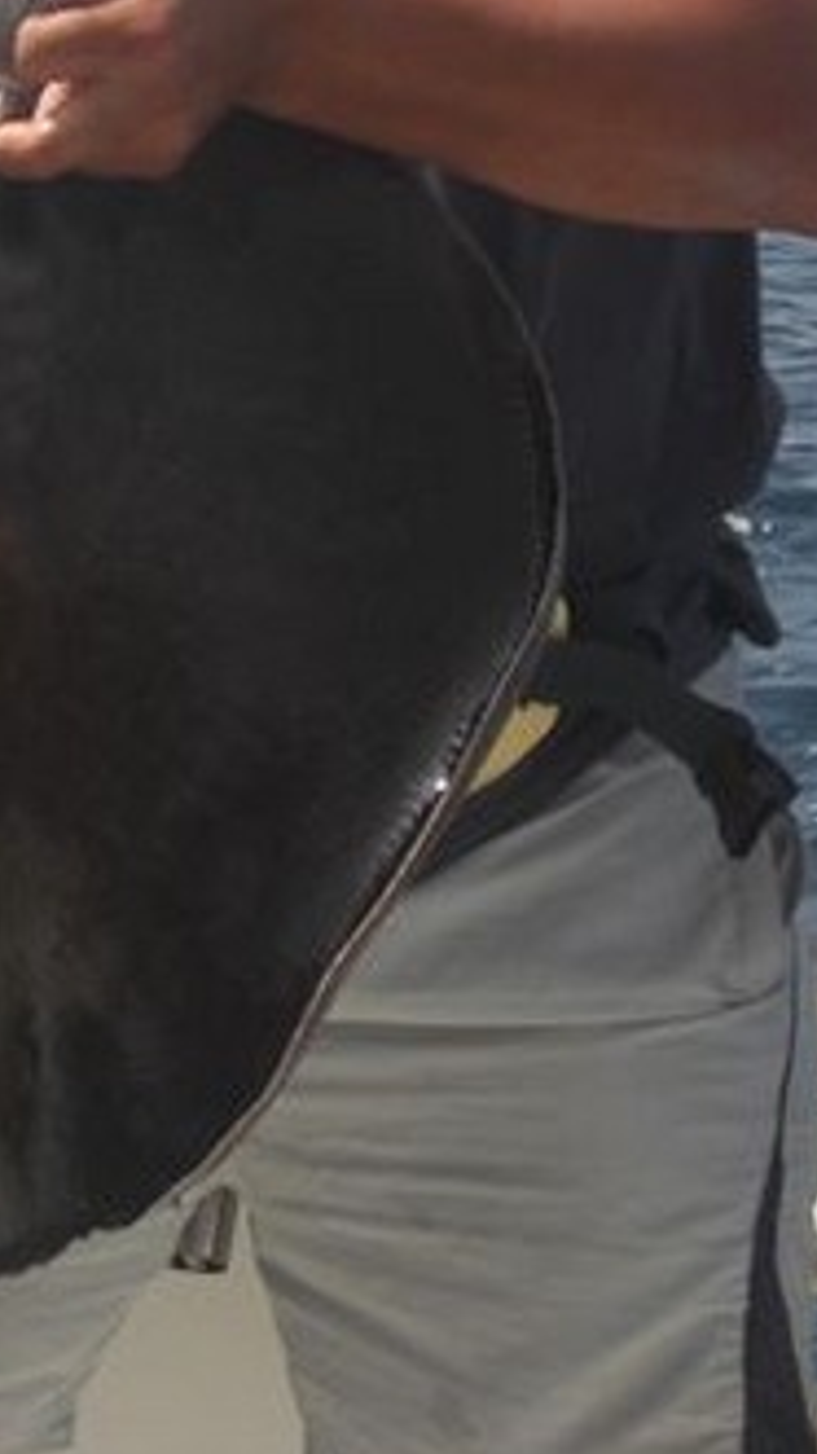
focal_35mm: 141
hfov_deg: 8.6
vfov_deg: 15.1
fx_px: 5434
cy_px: 255
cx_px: 48
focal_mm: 14.2
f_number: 5.6
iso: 80
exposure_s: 1/400
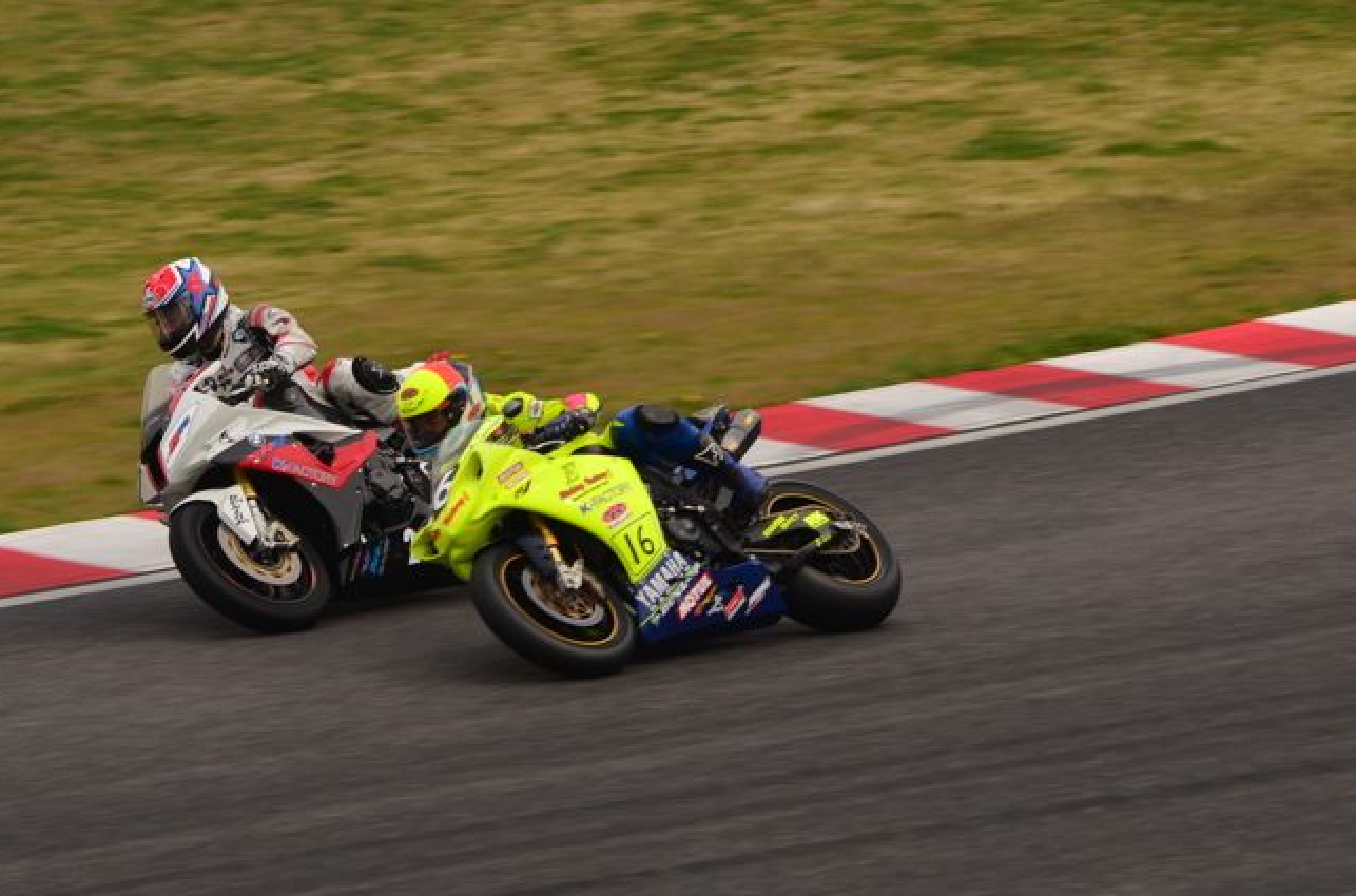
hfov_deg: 4.1
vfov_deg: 2.7
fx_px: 18858
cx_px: 879
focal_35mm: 502
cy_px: 314
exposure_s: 1/250
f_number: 10
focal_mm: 210
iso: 100
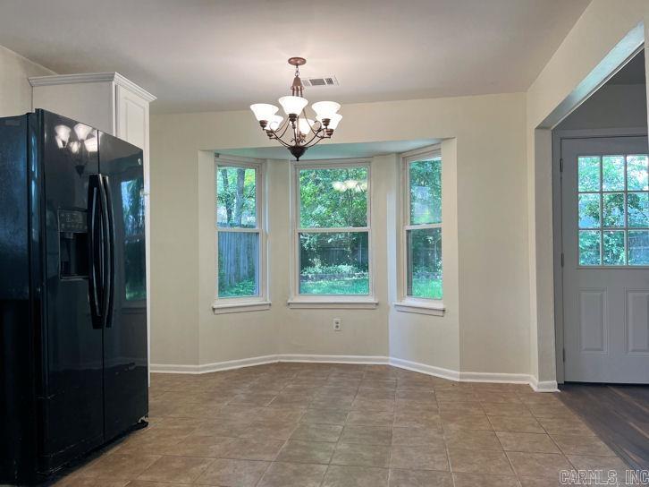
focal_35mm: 26
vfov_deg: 53.0
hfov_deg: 67.3
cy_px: 244
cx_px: 324
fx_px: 487
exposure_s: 1/120
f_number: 1.6
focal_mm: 5.1
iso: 50
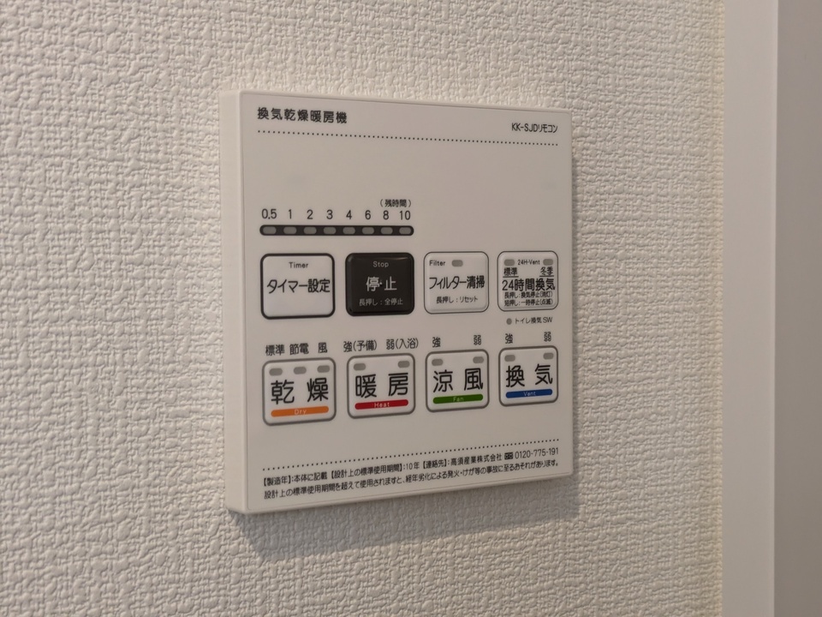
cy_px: 308
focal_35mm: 51
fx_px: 1211
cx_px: 411
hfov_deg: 37.5
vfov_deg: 28.6
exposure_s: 1/120
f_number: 1.89
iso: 276
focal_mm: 5.43
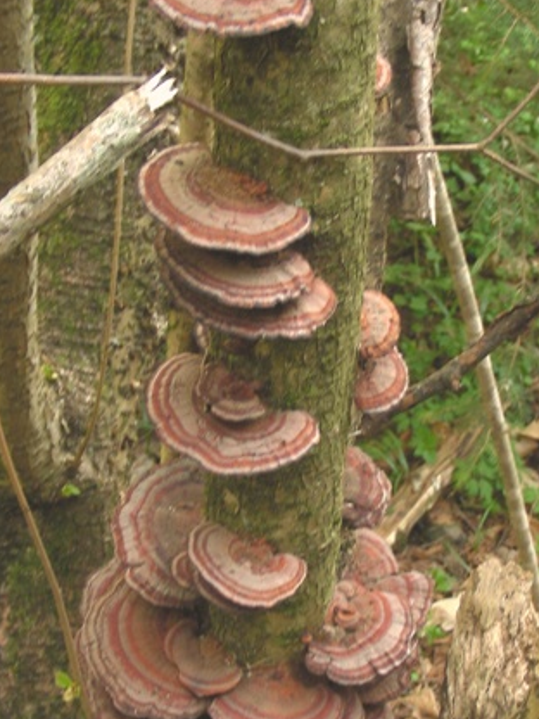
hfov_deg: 20.1
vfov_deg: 26.6
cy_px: 429
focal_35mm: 73
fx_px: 1516
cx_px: 314
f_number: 3.5
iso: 70
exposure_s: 1/30.4
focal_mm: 6.3
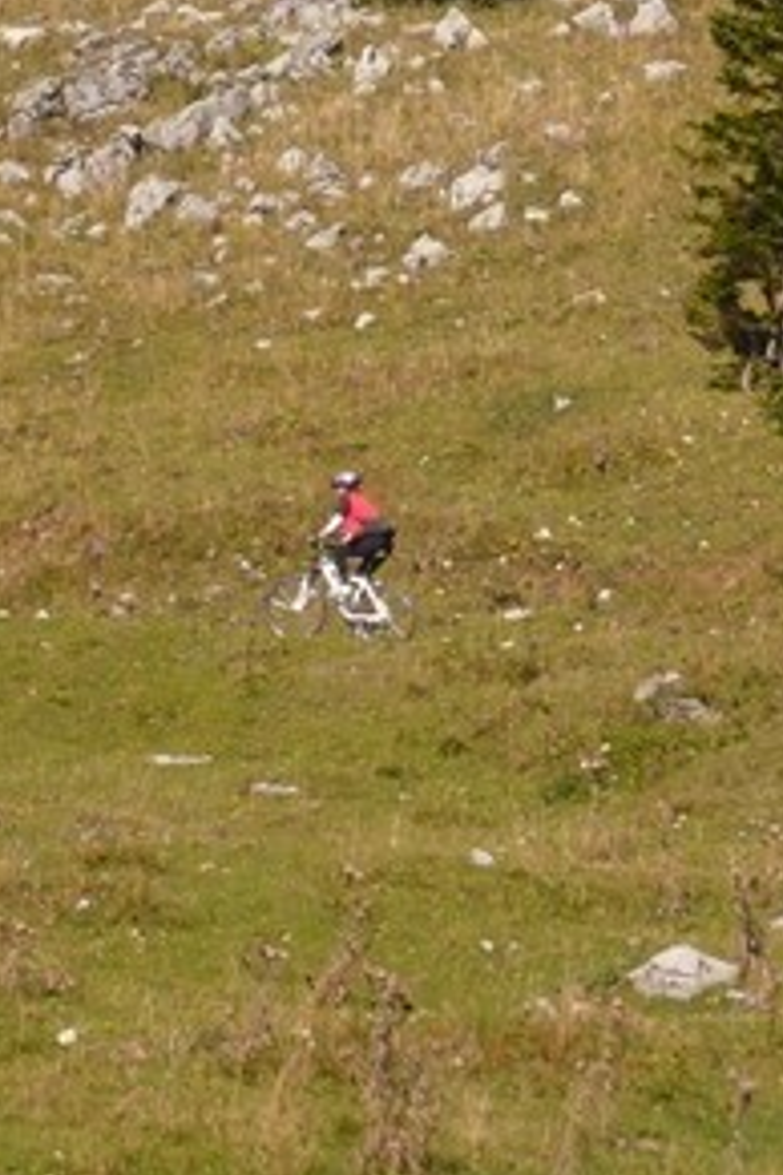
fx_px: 6427
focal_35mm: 197
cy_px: -77
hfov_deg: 7.0
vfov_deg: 10.3
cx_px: 105
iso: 200
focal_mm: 14.1
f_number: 5.2
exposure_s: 1/640
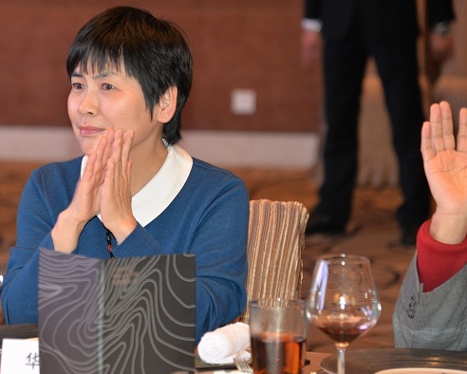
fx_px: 2848
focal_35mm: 206
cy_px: 178
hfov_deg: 9.3
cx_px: 83
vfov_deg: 7.5
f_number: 4
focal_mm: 120
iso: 800
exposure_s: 1/60
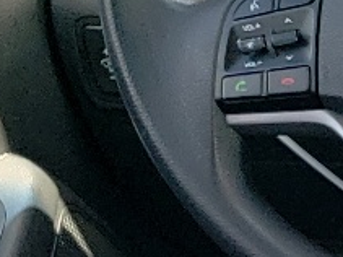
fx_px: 1951
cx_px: 1140
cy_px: 407
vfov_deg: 7.4
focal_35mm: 197
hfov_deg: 8.1
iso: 50
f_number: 1.5
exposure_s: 1/244
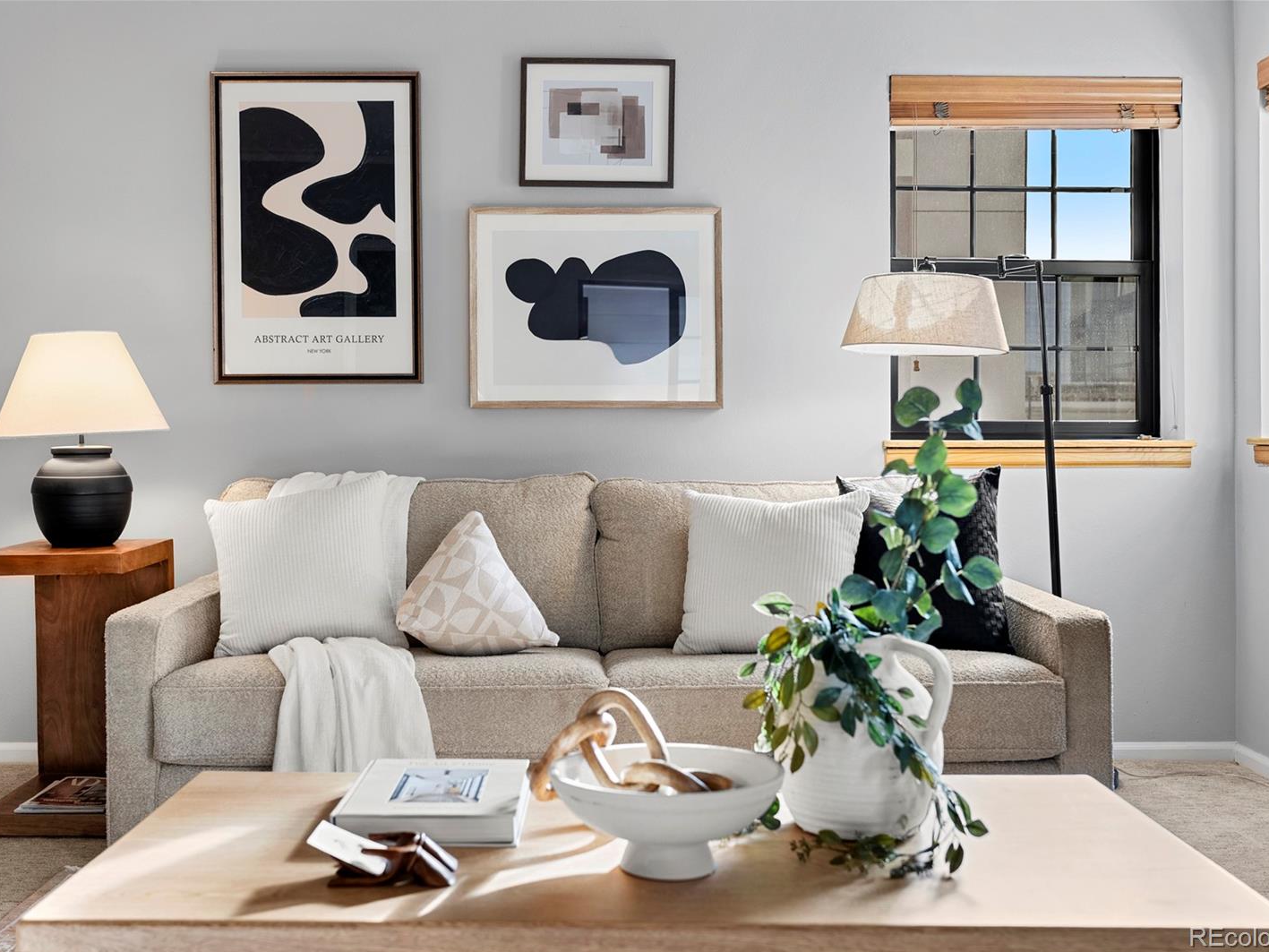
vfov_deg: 37.7
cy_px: 477
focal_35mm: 38
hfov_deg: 49.0
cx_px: 618
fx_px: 1393
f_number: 4
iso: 160
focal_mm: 35
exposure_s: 1/10
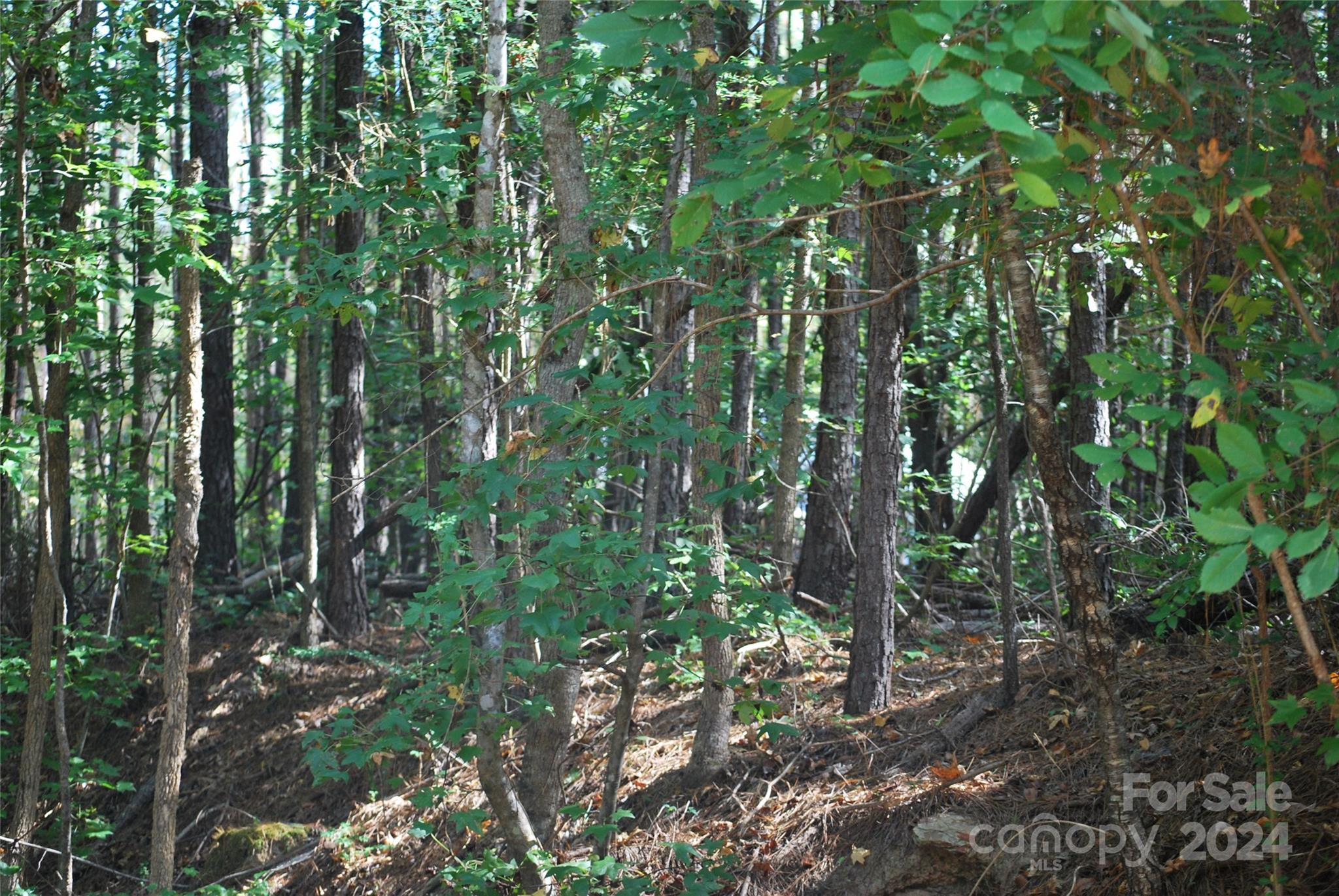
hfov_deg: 22.6
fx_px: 3351
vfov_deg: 15.2
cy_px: 448
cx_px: 670
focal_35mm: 90
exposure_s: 1/100
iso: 400
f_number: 4.2
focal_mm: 60
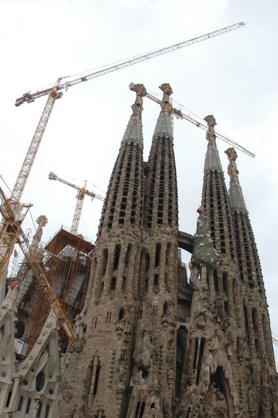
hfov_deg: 23.7
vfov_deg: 35.1
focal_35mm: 57
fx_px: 662
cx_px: 139
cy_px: 209
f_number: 8
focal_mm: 38
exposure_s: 1/250
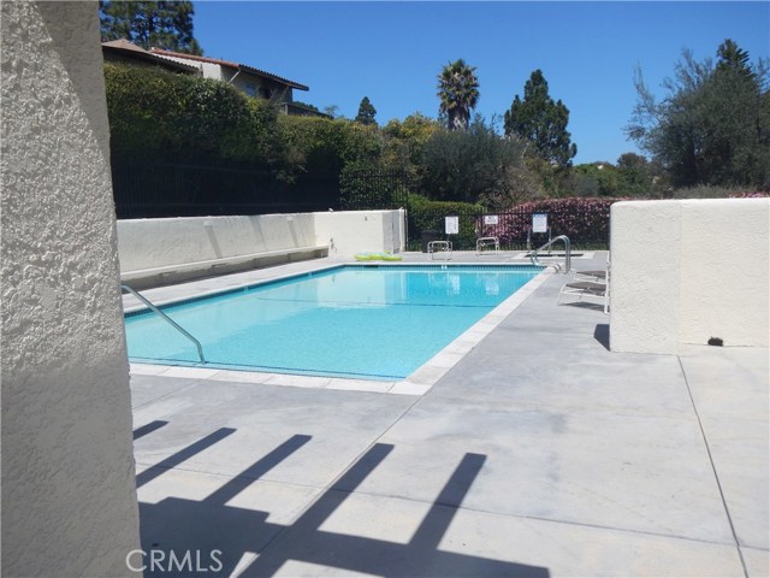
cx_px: 385
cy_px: 289
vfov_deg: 49.7
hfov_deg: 63.4
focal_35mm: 28
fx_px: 623
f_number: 7.8
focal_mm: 5
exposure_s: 1/400
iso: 125
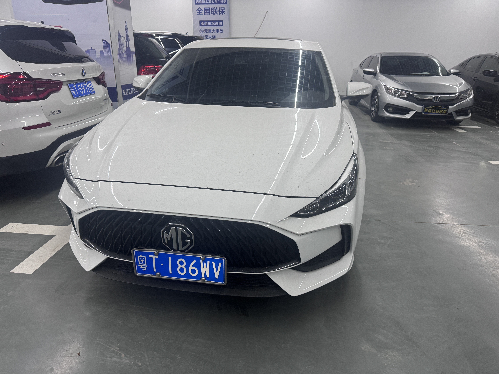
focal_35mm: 24
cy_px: 187
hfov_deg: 71.6
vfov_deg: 56.8
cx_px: 250
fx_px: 346
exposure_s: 1/100
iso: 200
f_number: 1.78
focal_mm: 6.76
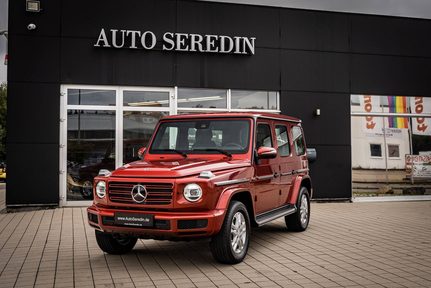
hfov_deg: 54.4
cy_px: 144
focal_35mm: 35
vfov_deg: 37.9
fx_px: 419
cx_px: 216
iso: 500
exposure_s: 1/250
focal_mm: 35
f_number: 5.6
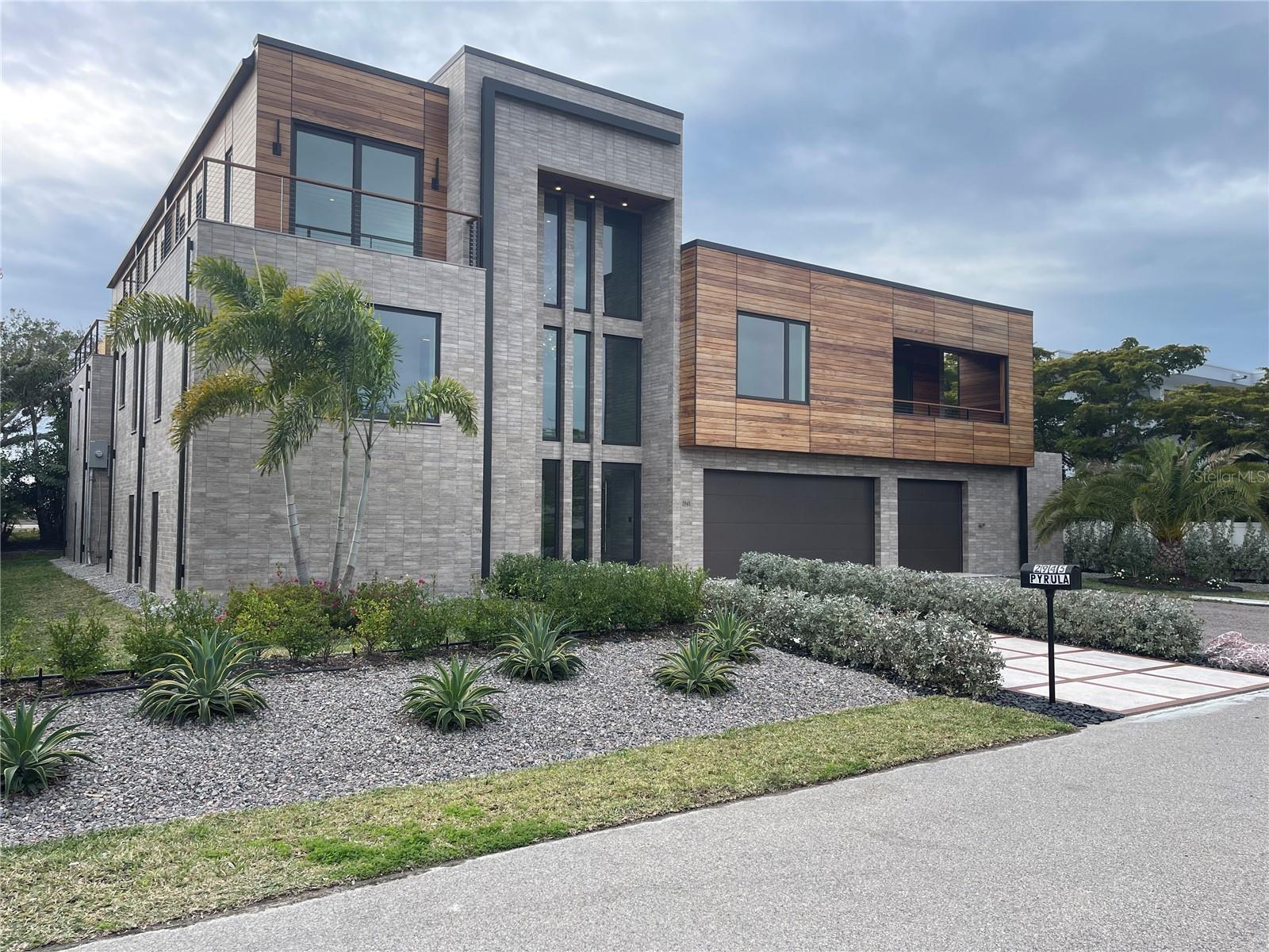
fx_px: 916
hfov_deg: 69.4
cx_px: 634
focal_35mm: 25
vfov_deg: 54.9
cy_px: 476
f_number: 1.6
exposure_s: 1/1618
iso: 32
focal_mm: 5.1
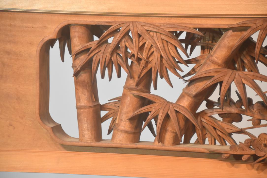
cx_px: 134
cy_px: 89
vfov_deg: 7.0
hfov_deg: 10.5
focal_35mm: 195
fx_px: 1446
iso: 1800
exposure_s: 1/60
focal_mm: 130
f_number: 6
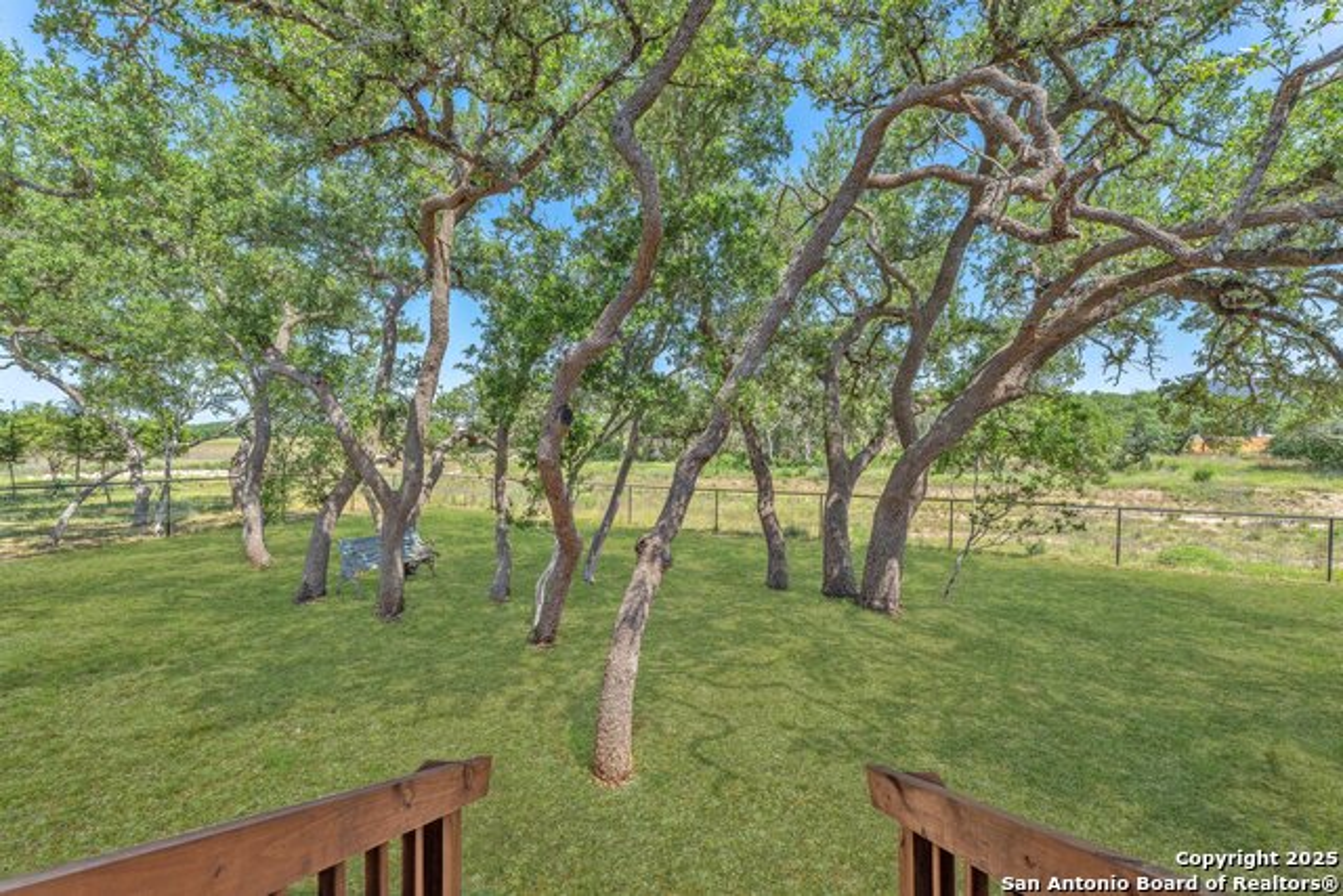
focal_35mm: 14
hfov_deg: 104.2
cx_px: 672
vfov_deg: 81.2
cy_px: 448
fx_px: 522
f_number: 10
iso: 320
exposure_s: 1/200
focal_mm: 14
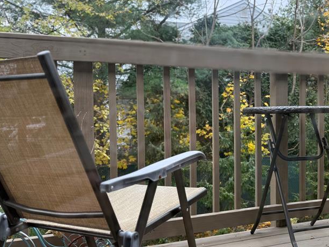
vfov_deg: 36.0
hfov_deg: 44.2
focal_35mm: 40
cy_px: 124
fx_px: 380
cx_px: 271
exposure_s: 1/504
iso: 100
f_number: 1.78
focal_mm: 6.76
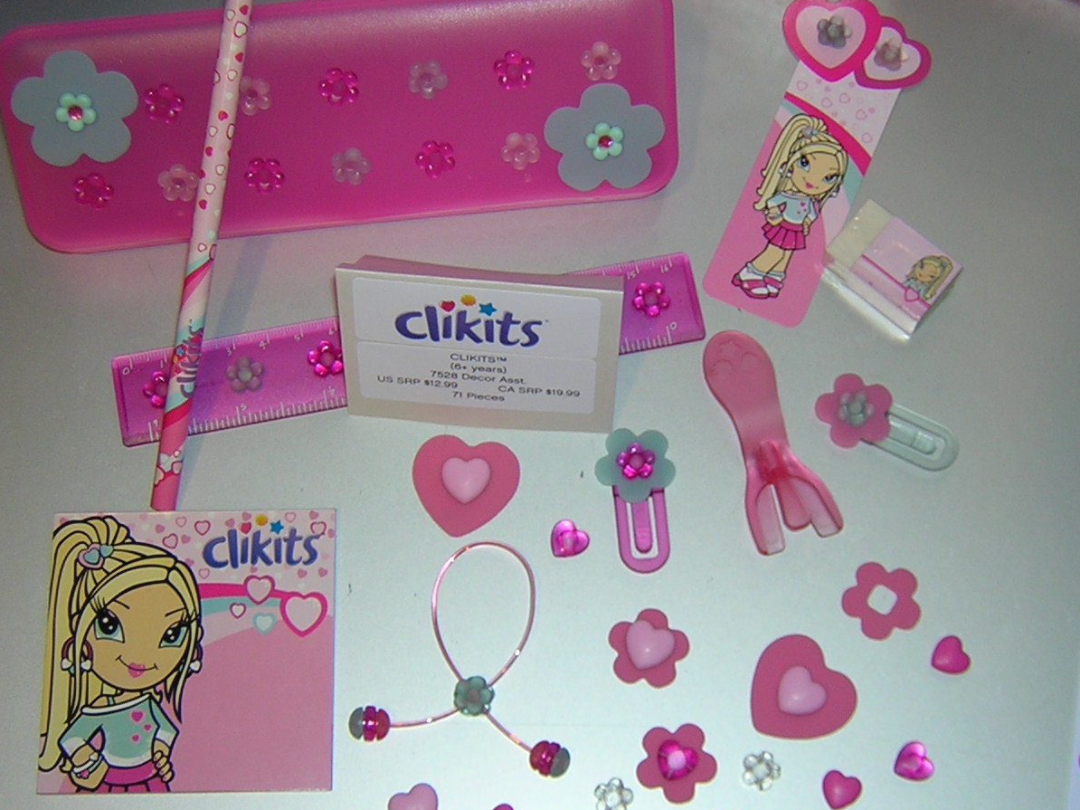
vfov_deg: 23.3
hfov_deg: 30.7
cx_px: 638
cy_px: 424
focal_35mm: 63
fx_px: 1965
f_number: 2.9
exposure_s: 1/60.1
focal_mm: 6.1
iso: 100
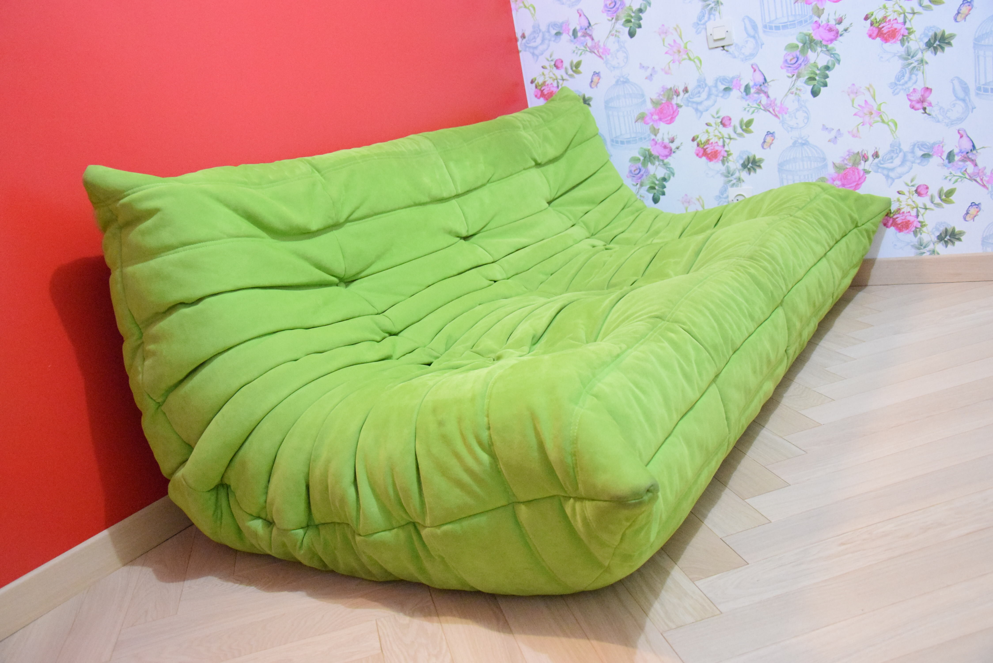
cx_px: 496
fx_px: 869
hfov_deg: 59.5
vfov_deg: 41.7
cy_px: 332
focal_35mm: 32
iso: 6400
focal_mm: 21
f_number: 3.8
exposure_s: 1/30
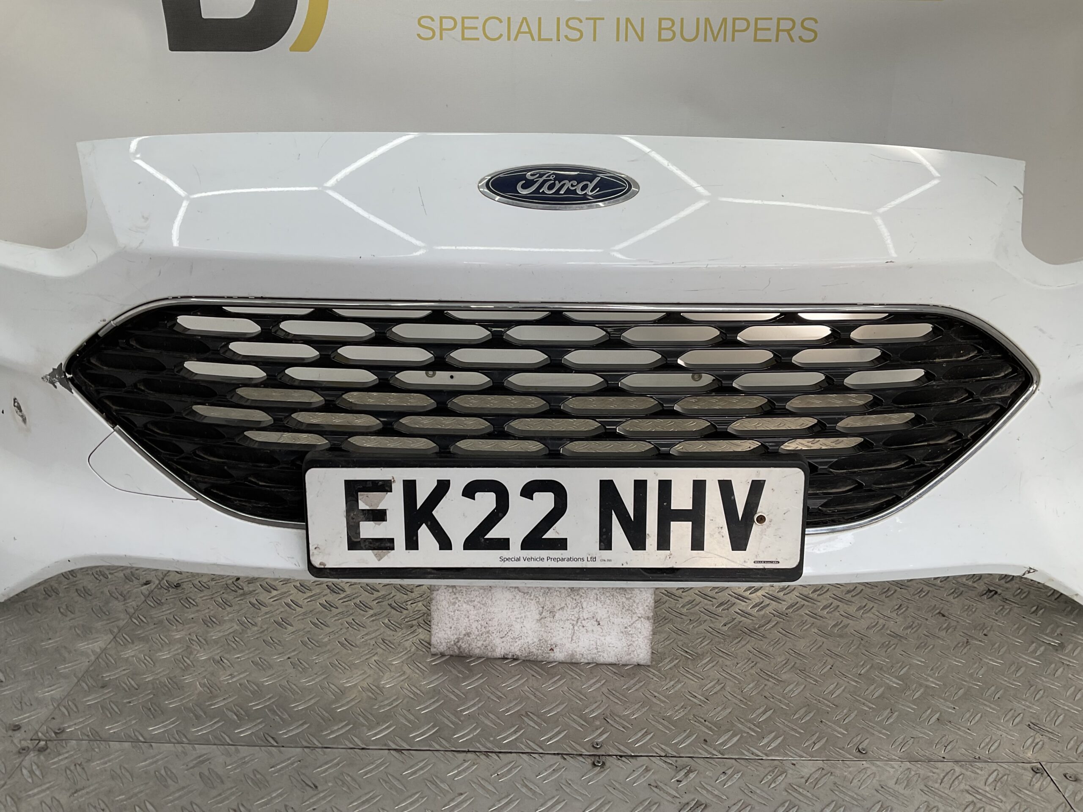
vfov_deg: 48.2
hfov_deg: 61.7
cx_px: 542
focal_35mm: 29
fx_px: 907
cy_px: 406
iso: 16
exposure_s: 1/283
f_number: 1.8
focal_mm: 3
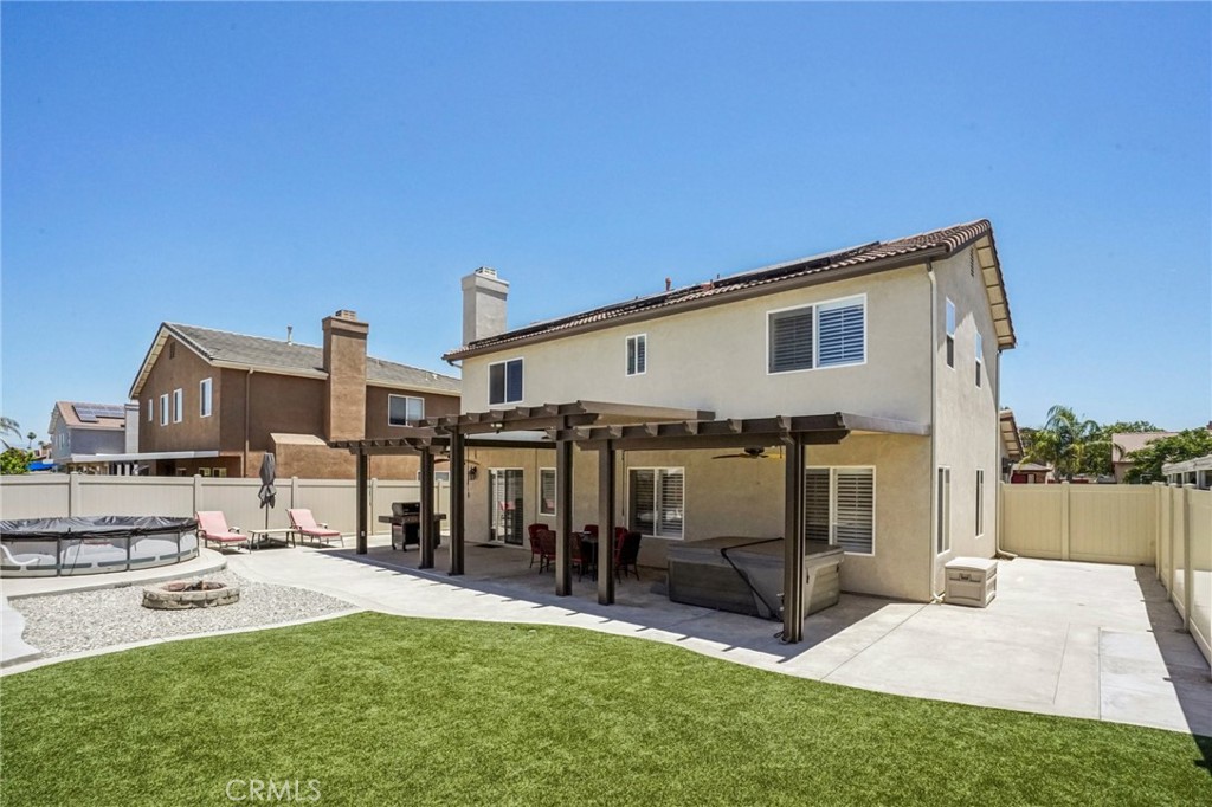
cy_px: 404
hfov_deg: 96.8
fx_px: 538
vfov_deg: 73.7
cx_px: 606
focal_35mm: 16
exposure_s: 1/2000
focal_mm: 16
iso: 3200
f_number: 16
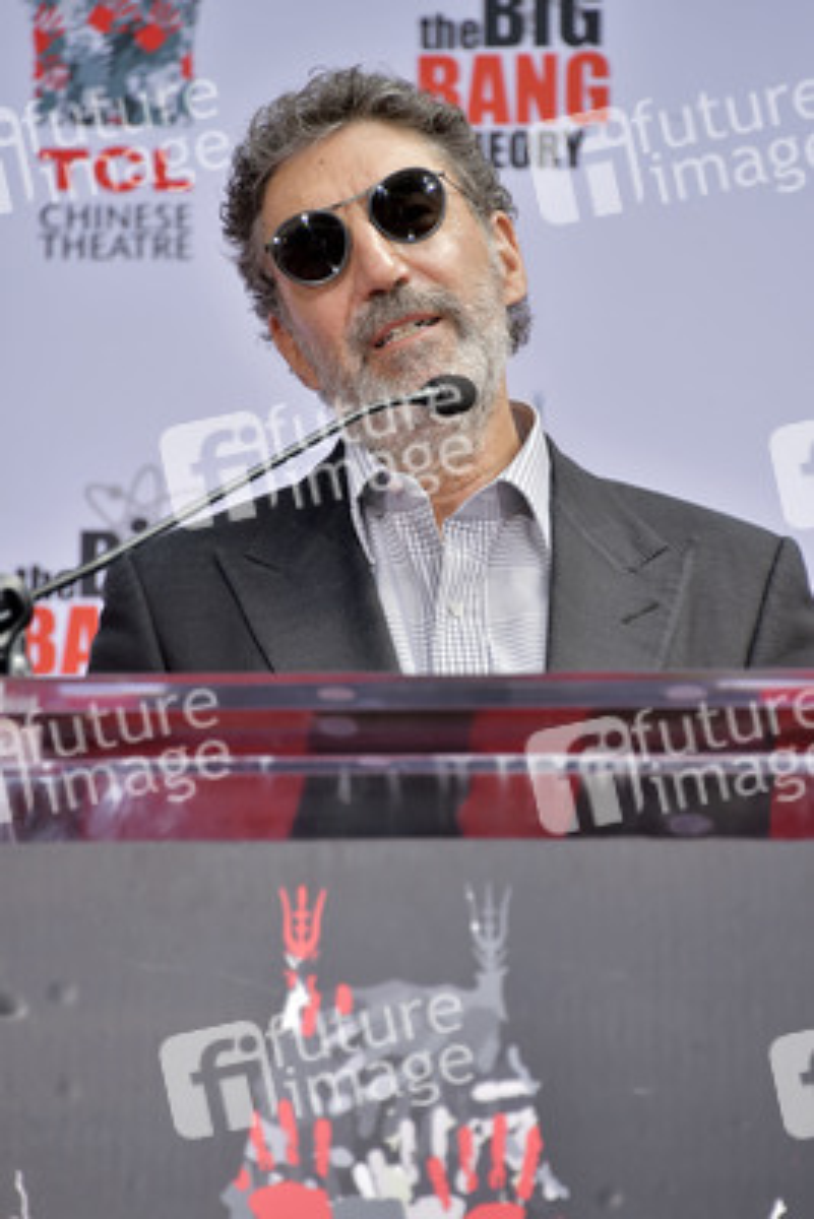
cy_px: 610
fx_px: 10165
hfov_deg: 4.6
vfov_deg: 6.9
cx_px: 407
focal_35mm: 300
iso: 200
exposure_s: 1/250
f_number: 5.6
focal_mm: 300
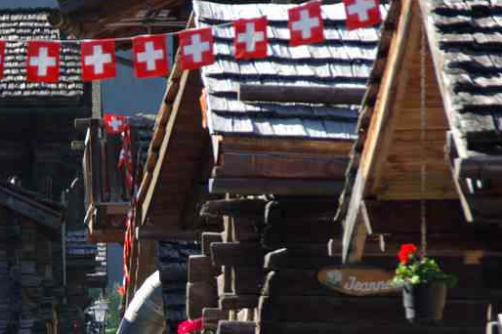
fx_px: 4891
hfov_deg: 5.9
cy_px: 301
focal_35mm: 351
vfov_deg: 3.9
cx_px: 89
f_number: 5.6
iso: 200
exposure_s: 1/125
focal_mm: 120
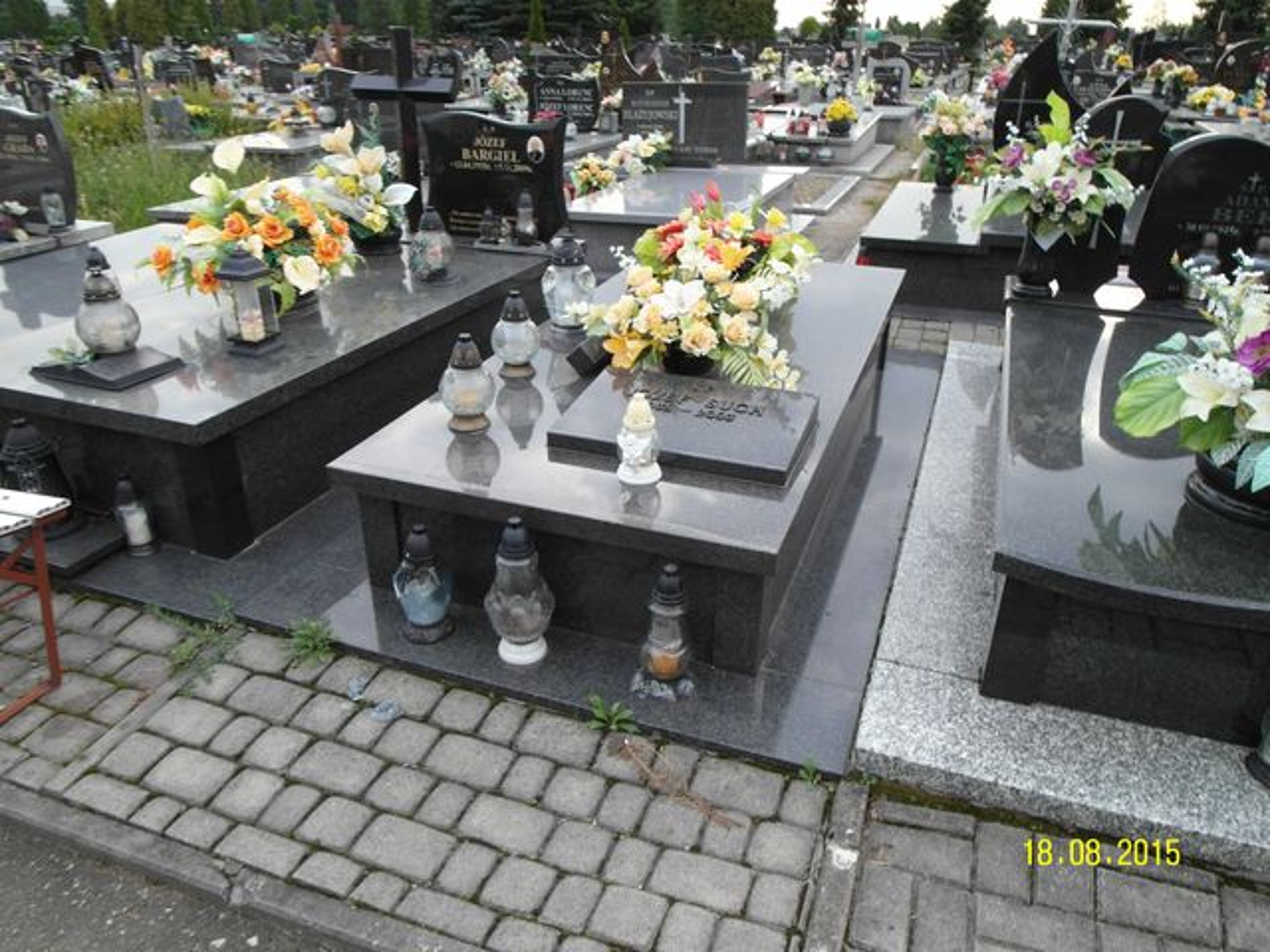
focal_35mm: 24
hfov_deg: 71.6
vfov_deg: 56.8
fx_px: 881
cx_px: 635
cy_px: 476
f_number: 3.4
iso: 80
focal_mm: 5.2
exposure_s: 1/90
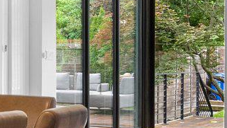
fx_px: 644
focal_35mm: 107
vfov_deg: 11.3
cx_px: -150
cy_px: 54
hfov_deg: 17.2
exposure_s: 1/4
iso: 250
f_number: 8
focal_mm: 16
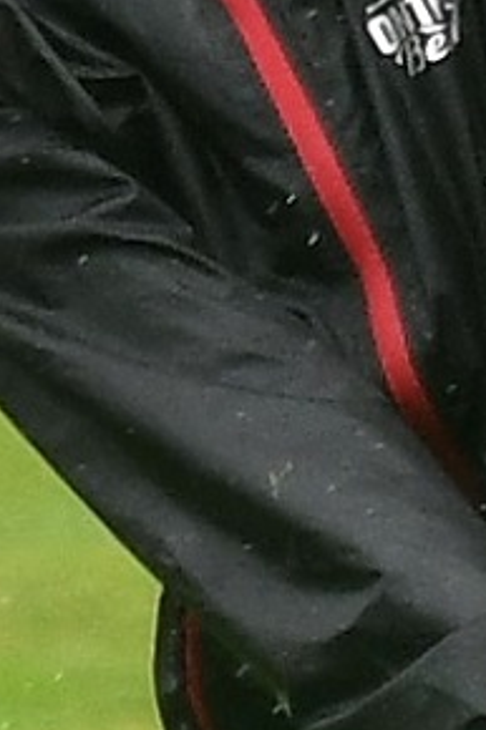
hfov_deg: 1.5
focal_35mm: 945
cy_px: 62
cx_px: 747
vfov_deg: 2.2
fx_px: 19158
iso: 450
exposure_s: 1/1000
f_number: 2.8
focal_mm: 120
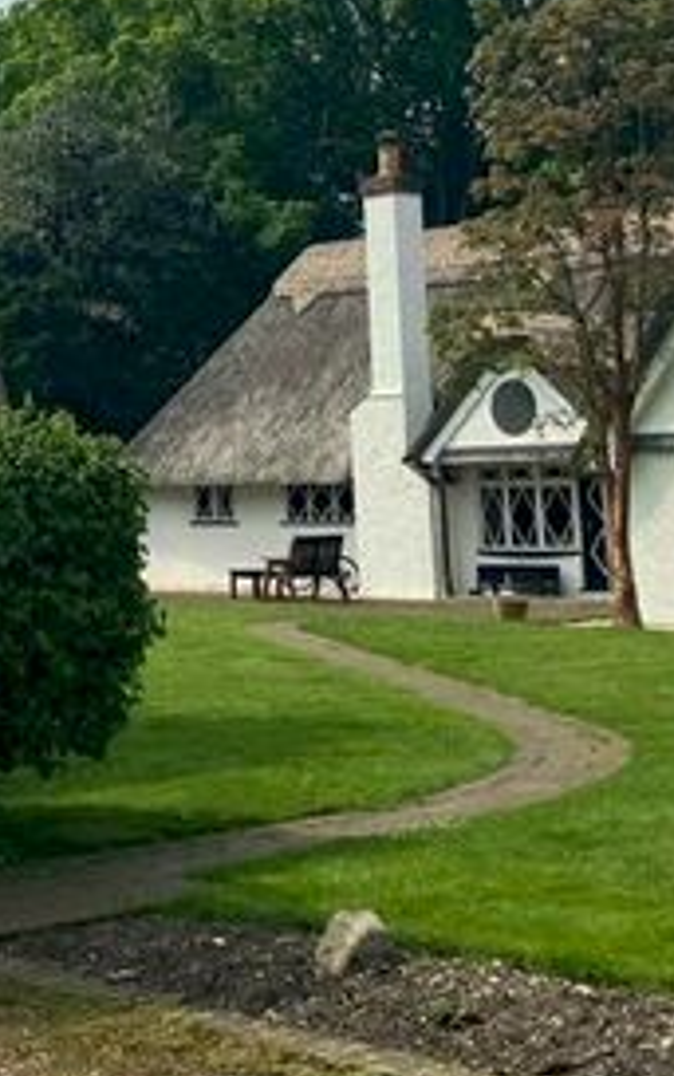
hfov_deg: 16.6
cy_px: 215
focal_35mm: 76
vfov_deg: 26.6
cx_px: -79
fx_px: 2230
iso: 32
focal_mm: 3.99
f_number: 1.8
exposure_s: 1/3472
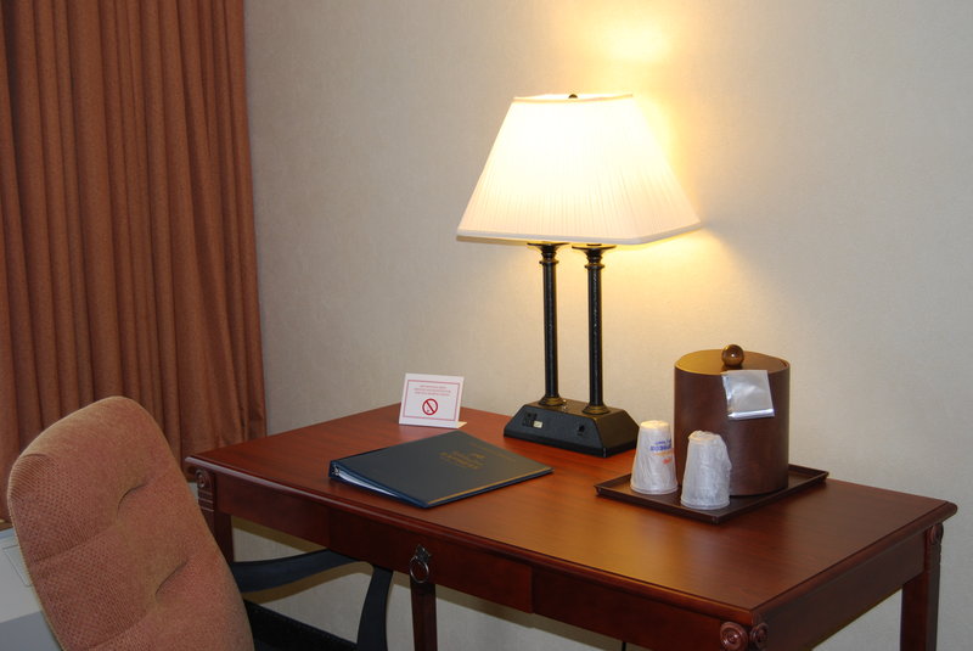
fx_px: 1298
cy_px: 326
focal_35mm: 48
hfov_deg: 41.1
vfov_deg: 28.1
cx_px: 486
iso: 200
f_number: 4.5
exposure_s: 1/60
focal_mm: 32
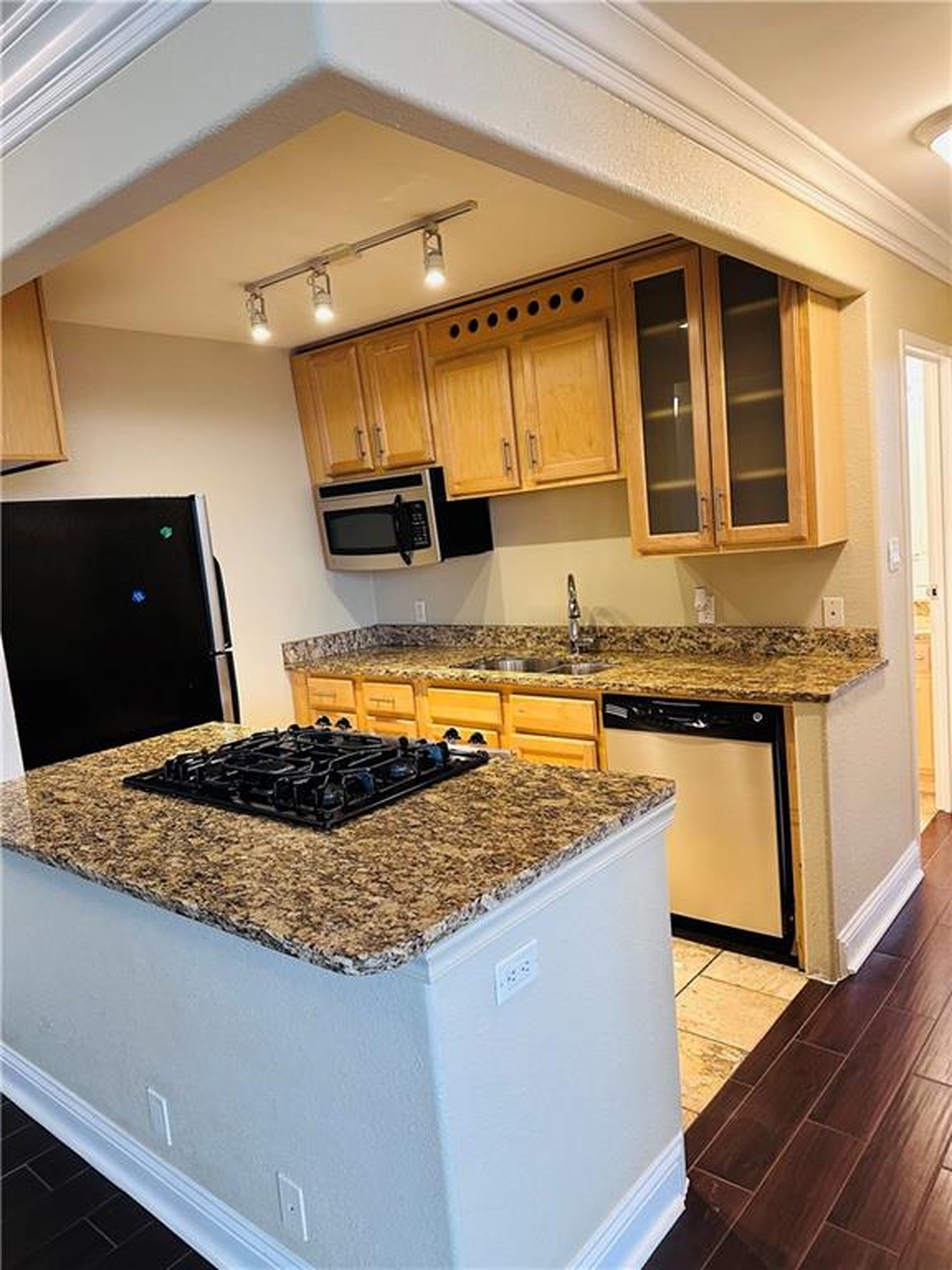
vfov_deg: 71.6
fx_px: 880
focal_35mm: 24
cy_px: 635
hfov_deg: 56.8
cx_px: 476
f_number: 1.78
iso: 250
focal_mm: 6.86
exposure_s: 1/60
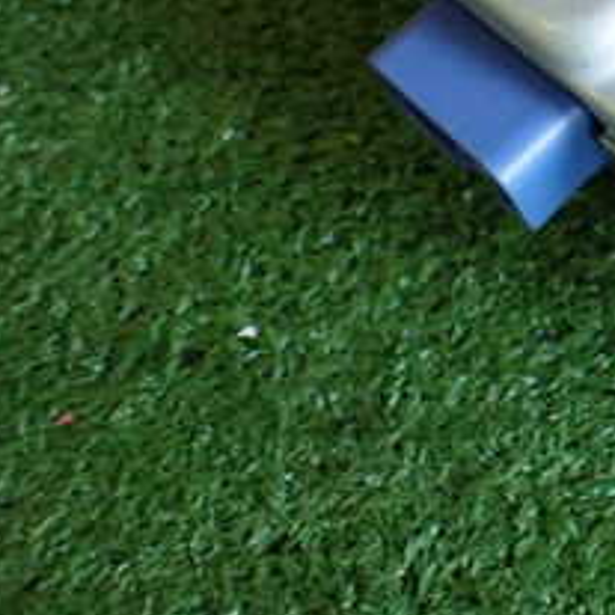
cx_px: 868
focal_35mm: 77
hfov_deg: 20.0
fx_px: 1548
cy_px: 0
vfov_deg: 21.7
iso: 800
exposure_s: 1/100
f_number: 2.3
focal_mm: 5.4
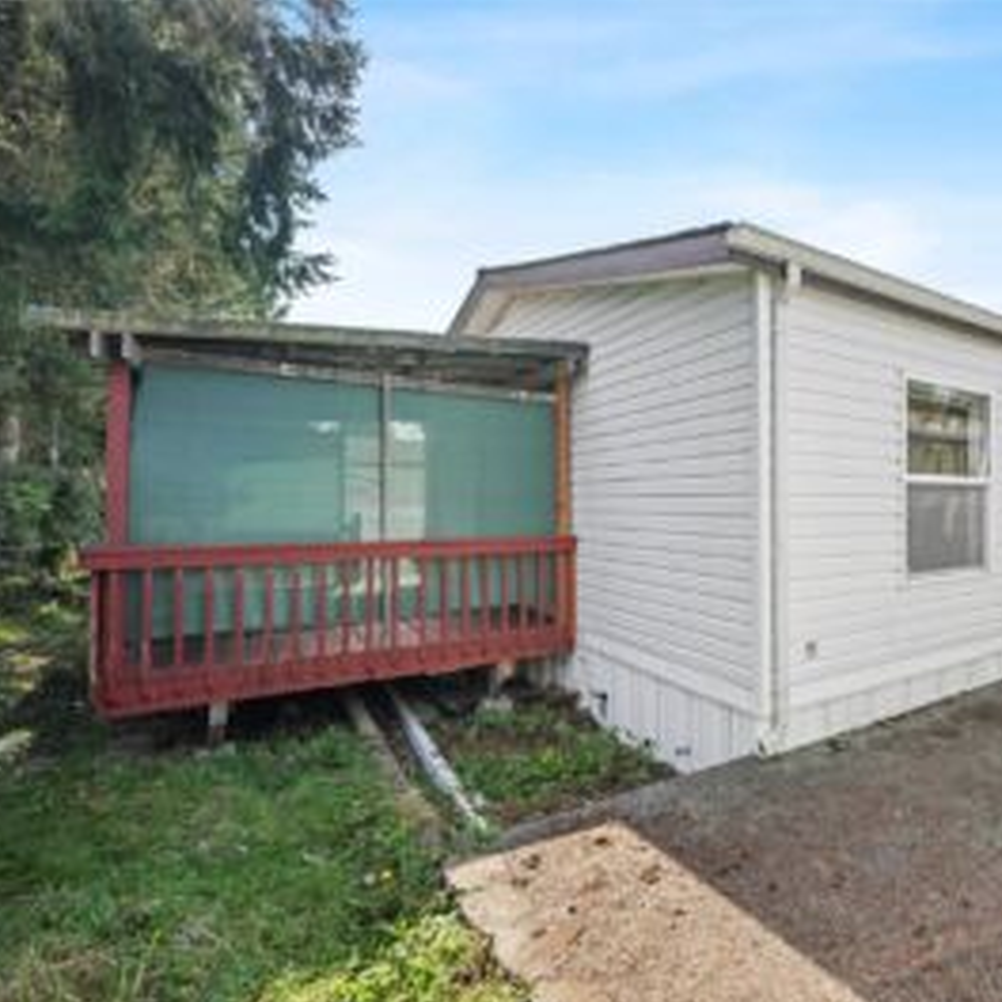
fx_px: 589
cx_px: 729
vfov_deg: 80.7
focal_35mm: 18
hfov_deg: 75.9
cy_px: 503
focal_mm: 14
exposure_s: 1/100
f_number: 8
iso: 200
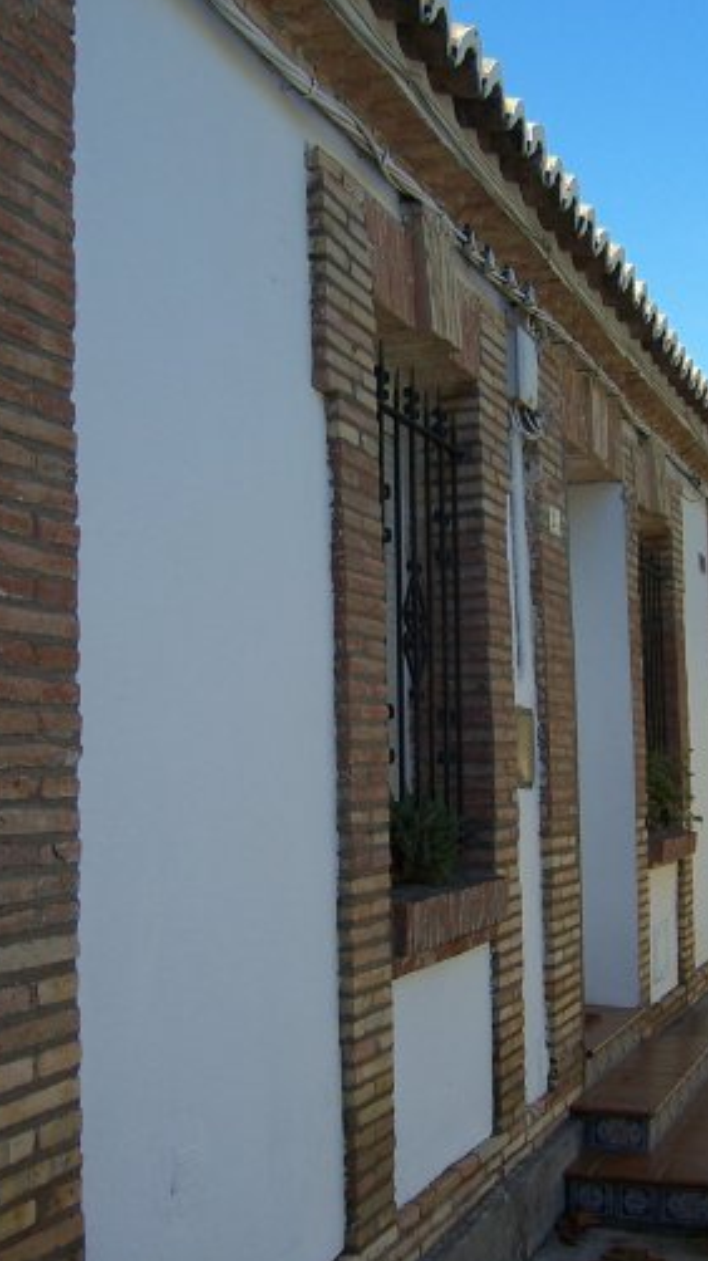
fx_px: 1437
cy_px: 671
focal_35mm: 43
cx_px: 447
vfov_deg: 47.3
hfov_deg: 27.6
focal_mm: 5.5
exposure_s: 1/500
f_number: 3.4
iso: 80
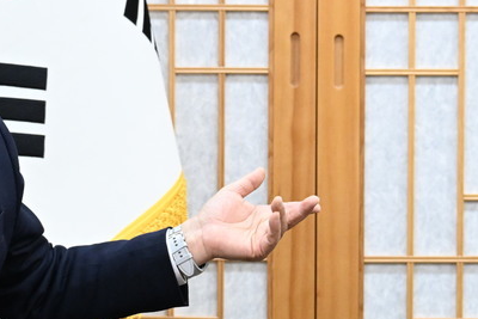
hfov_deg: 11.7
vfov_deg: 7.9
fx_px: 2324
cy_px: 187
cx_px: 275
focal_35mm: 175
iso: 3200
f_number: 6.3
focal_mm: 50
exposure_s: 1/200
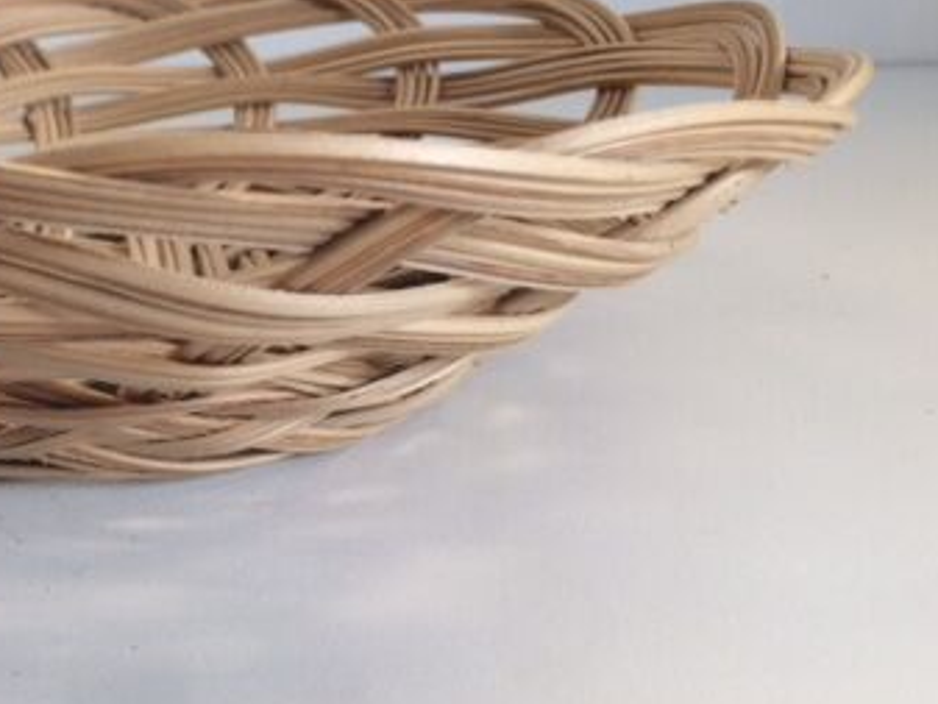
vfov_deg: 26.5
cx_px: 95
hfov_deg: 33.1
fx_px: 1491
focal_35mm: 55
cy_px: 289
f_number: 2.2
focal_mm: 4.15
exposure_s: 1/50
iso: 40
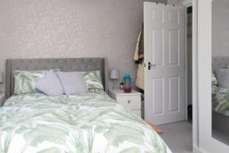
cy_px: 56
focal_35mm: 30
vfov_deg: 43.2
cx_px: 81
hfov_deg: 60.8
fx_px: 191
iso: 400
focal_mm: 10
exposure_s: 1/80
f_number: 4.5
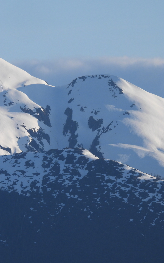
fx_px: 5071
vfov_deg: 3.0
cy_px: 131
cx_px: 22
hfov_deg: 1.9
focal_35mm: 709
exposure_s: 1/640
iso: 100
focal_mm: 89.2
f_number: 5
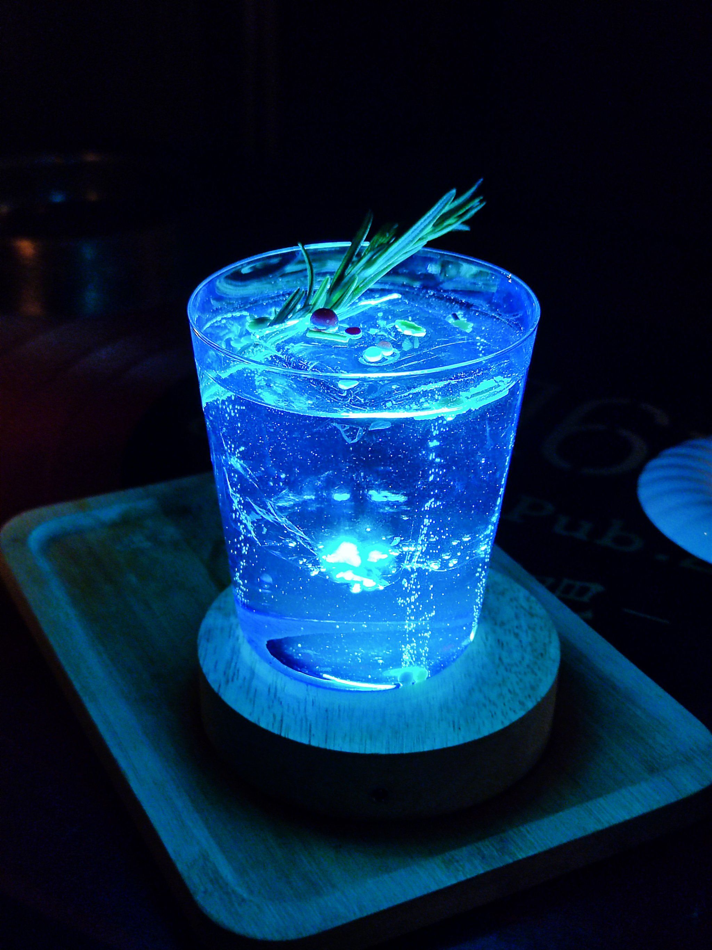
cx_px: 356
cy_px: 475
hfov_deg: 30.3
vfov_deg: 39.7
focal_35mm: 48
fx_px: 1316
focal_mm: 6.72
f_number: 1.69
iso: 461
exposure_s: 1/50
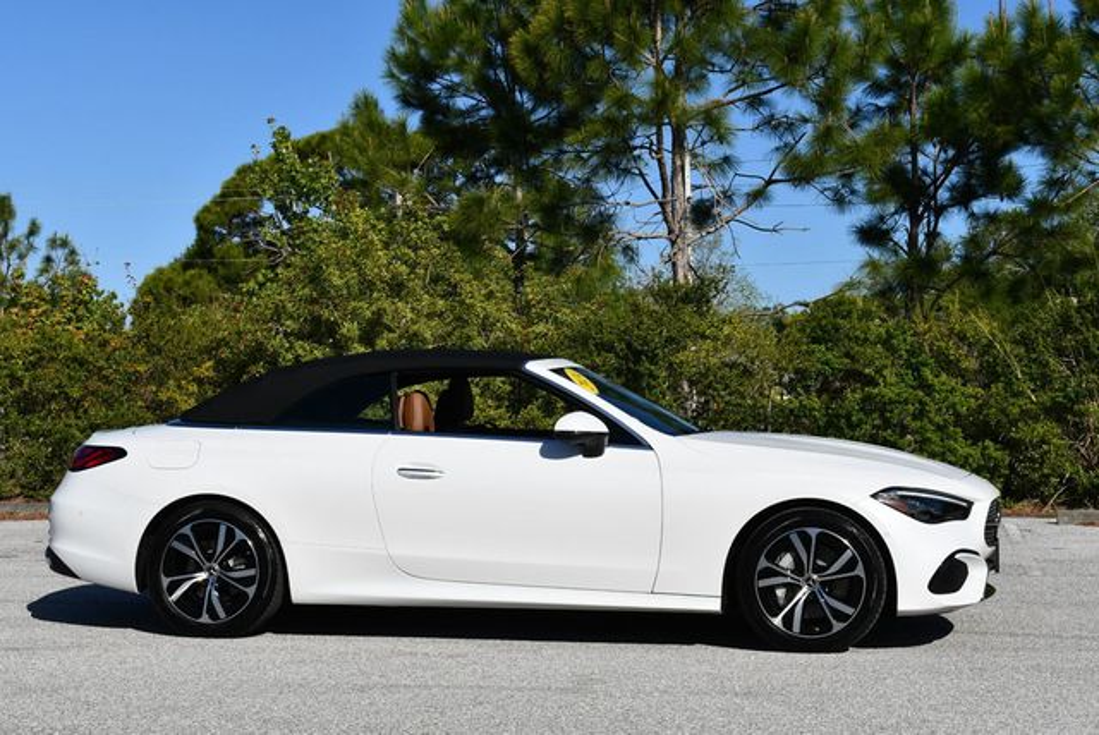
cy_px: 368
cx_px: 550
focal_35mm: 64
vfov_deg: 21.3
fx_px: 1956
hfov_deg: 31.4
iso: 100
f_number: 9
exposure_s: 1/320
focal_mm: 32
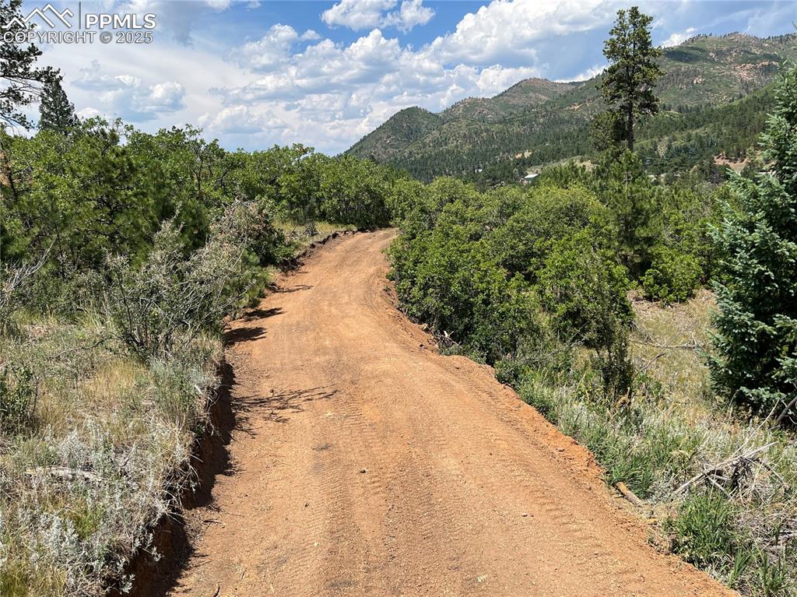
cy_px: 298
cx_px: 398
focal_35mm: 26
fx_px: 598
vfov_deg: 53.0
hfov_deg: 67.3
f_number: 1.6
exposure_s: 1/3521
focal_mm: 5.1
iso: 50
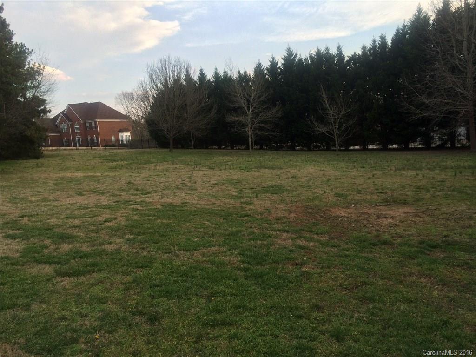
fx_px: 413
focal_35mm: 30
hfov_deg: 60.0
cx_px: 238
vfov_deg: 46.8
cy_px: 178
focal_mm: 4.12
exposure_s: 1/380
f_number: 2.2
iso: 32
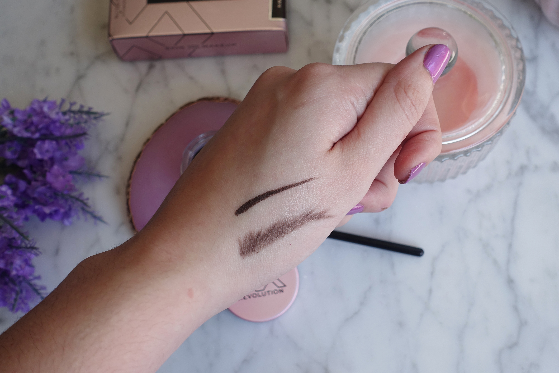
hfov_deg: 36.2
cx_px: 280
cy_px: 186
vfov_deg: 24.6
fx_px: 854
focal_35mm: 55
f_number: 4
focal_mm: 20.25
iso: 125
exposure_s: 1/80
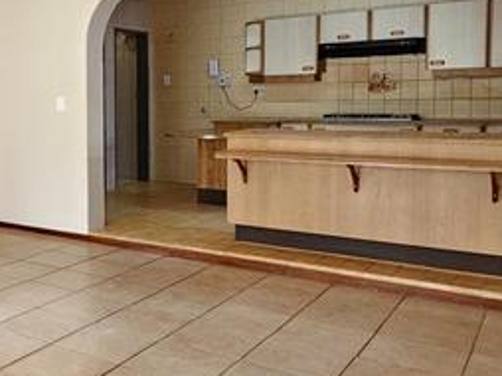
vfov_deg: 34.9
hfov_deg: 39.5
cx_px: -18
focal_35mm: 41
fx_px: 594
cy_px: 139
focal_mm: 2.2
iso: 250
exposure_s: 1/60
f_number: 2.2
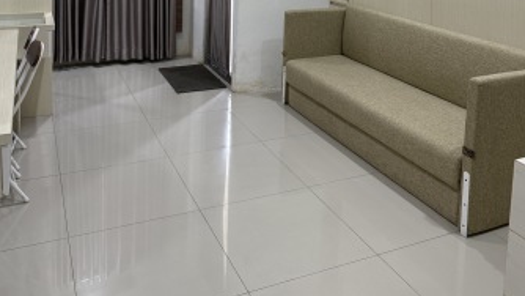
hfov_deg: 55.3
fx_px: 501
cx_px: 257
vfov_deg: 29.1
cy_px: -43
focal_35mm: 36
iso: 200
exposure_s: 1/100
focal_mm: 6.76
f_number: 1.78
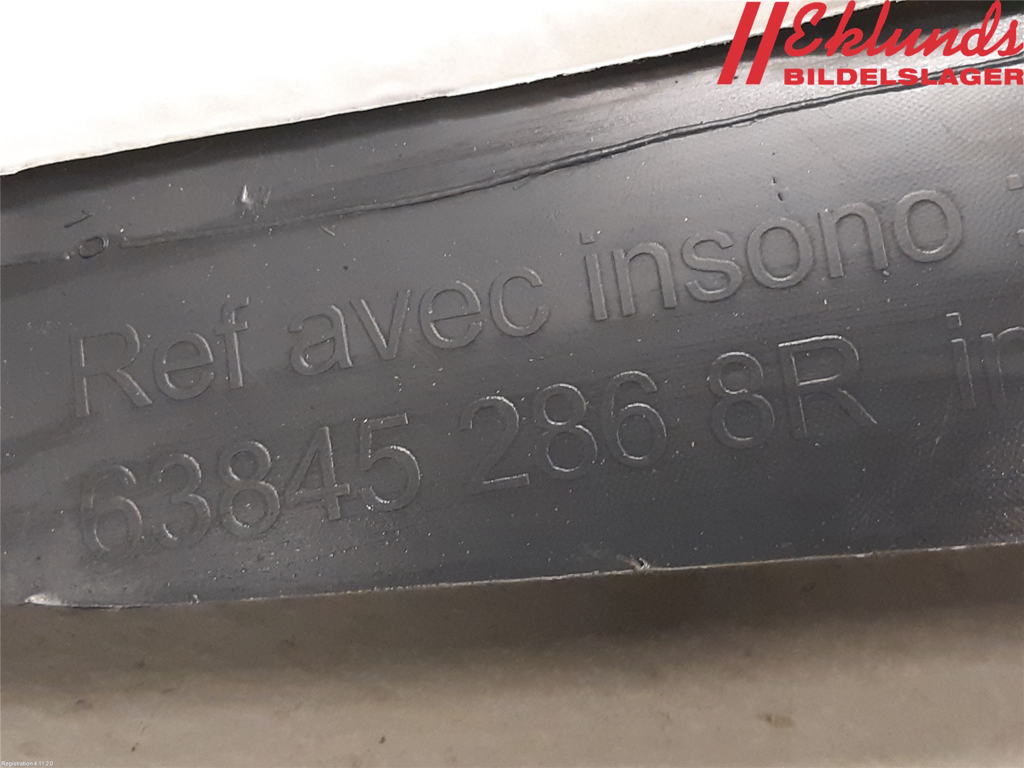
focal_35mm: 26
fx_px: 769
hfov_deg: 67.3
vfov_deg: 53.1
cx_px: 512
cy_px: 384
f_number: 1.7
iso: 320
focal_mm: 3.93
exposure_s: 1/50
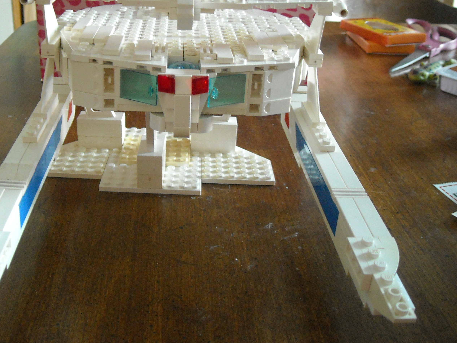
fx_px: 594
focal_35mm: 45
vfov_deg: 32.0
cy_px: 130
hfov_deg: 41.8
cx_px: 179
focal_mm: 5.7
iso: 400
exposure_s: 1/11
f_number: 2.8
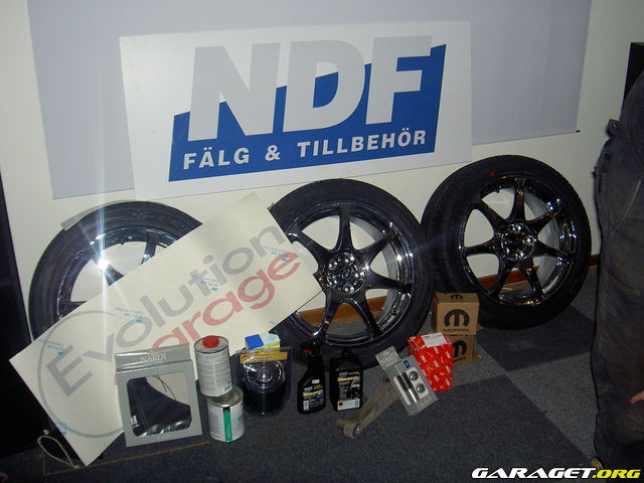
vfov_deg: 36.8
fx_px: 726
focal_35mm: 39
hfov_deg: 47.9
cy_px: 242
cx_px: 322
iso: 200
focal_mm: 8
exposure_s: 1/125
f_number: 2.8
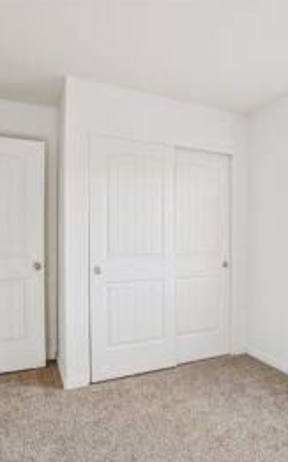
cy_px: 235
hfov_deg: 48.5
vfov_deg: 72.6
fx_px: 314
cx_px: 191
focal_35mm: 25
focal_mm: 16
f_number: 8
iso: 400
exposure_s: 1/50
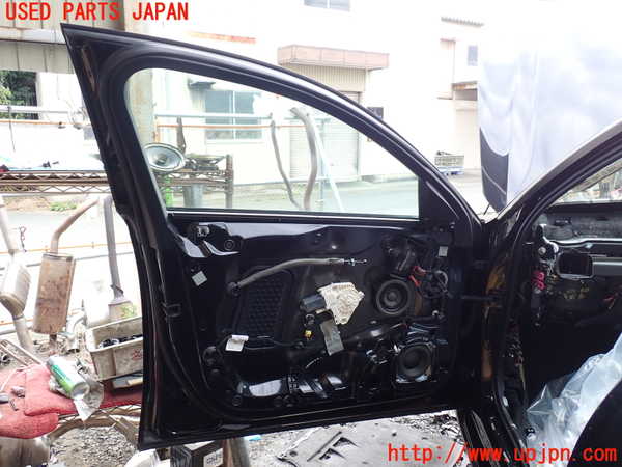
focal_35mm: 30
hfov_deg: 60.0
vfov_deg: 46.8
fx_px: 539
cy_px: 234
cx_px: 311
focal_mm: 5.4
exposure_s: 1/60
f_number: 3.2
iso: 125
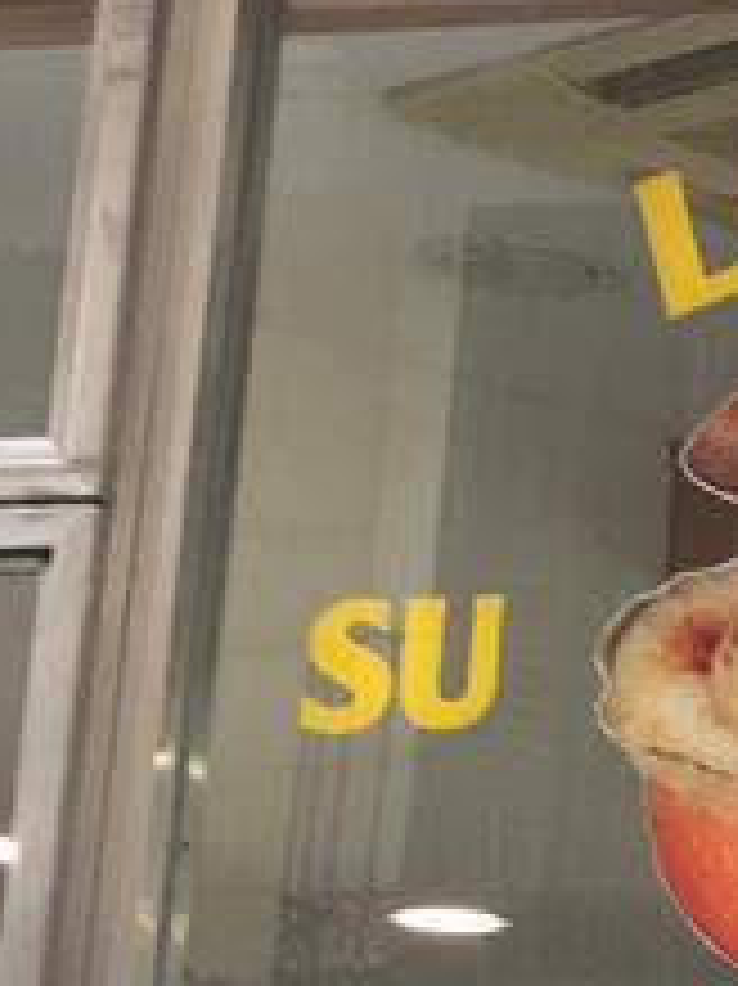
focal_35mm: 158
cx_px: 1773
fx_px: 4496
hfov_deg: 8.6
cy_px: 651
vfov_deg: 12.5
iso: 50
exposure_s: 1/100
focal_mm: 4.15
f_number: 2.2
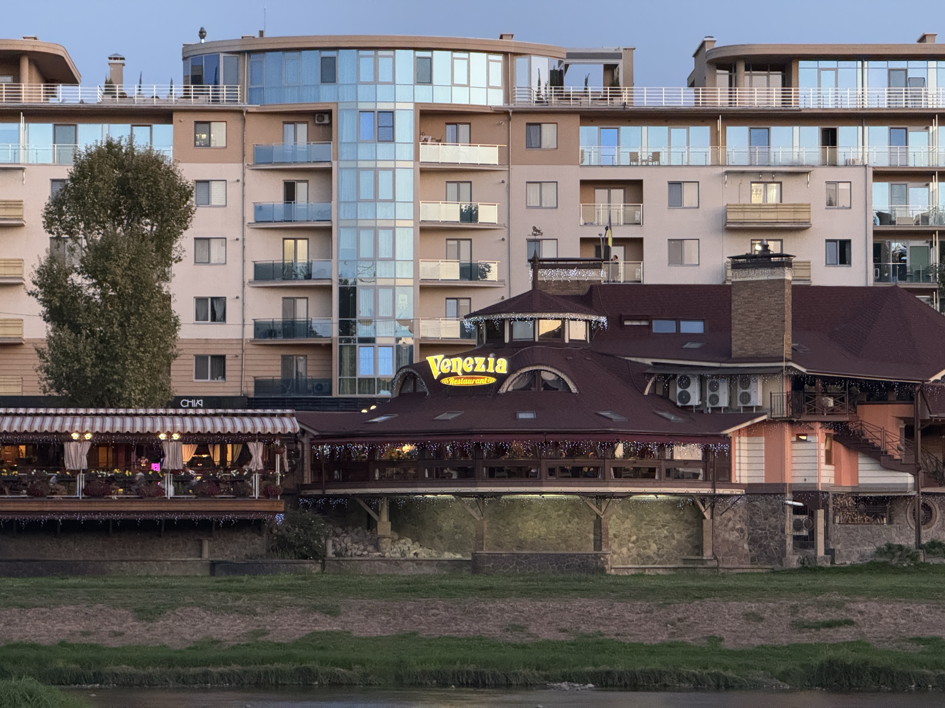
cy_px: 354
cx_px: 472
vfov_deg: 12.3
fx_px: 3276
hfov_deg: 16.4
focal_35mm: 120
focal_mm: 15.66
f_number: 2.8
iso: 1250
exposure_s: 1/40
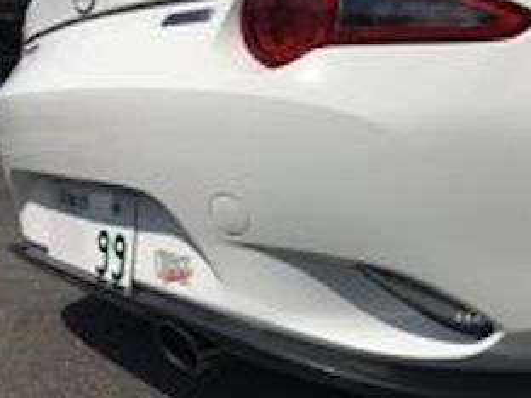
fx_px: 552
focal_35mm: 36
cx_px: 316
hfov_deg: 51.1
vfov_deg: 39.5
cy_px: 236
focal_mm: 4.15
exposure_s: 1/3497
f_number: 2.2
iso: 25
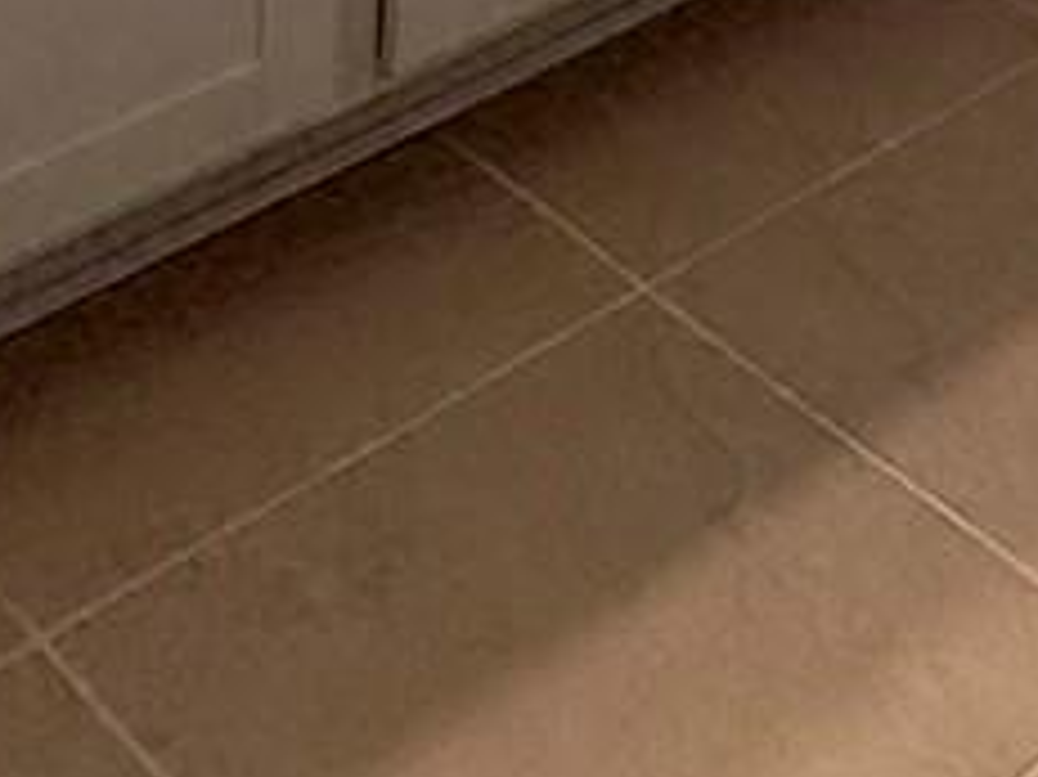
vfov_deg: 11.2
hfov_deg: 19.8
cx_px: 944
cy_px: -1379
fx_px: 2907
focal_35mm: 97
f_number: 2.2
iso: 64
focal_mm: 2.22
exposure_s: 1/152
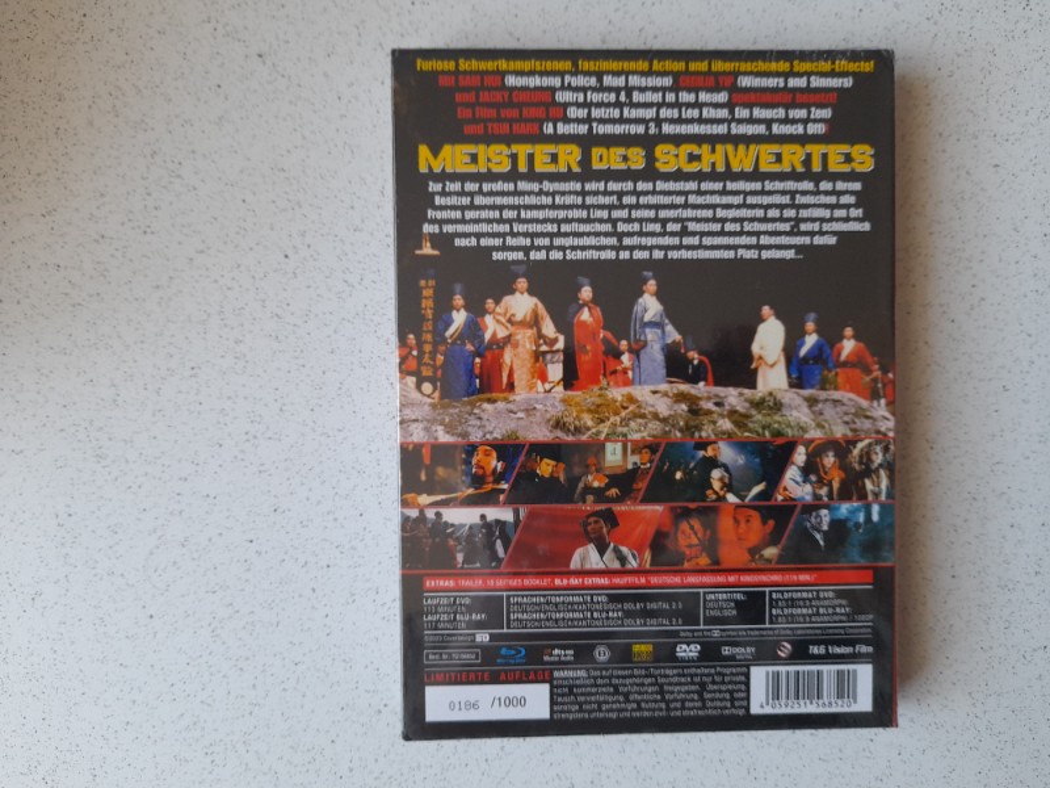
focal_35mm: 25
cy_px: 394
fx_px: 758
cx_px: 525
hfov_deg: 69.4
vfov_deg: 54.9
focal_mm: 4.6
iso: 160
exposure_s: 1/50
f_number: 2
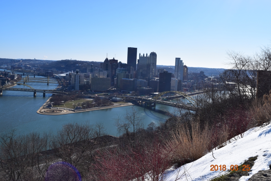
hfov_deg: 51.9
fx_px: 279
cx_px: 137
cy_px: 89
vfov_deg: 35.9
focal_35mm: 37
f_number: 11
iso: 280
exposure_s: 1/500
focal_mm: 24
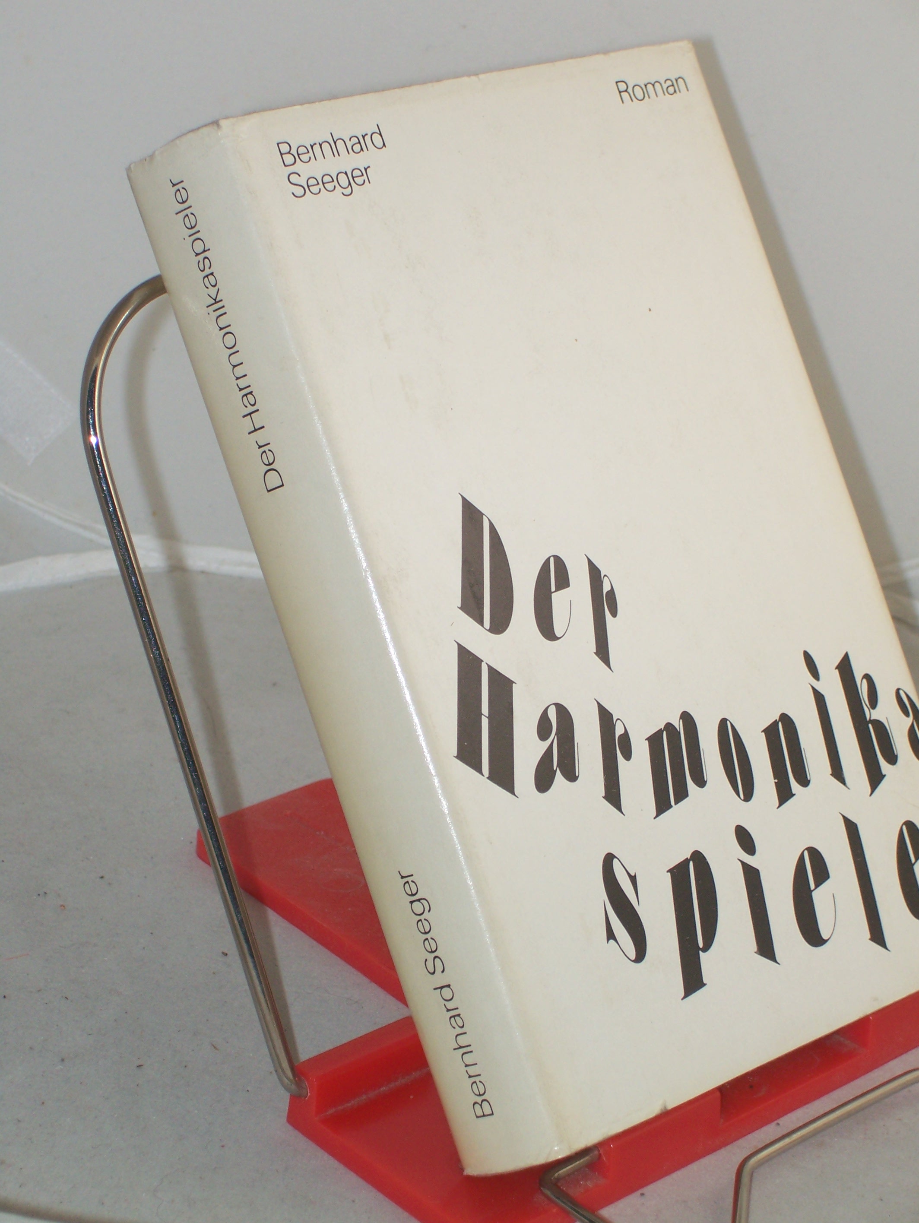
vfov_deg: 19.2
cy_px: 612
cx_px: 460
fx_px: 3606
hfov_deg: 14.5
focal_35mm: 102
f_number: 4.6
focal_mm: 16.8
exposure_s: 1/100
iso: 80
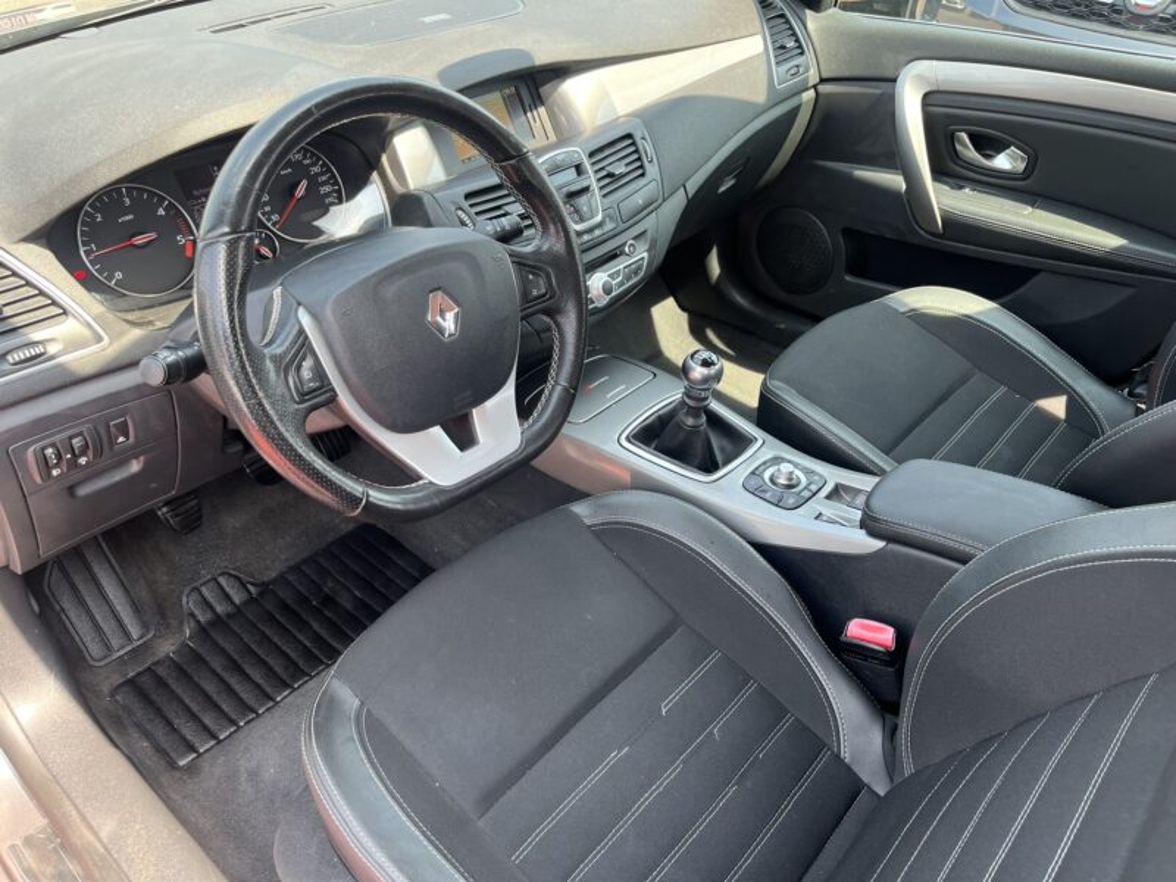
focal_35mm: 26
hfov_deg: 67.3
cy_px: 441
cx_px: 588
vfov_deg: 53.1
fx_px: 883
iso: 64
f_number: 1.6
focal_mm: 5.1
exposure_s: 1/157
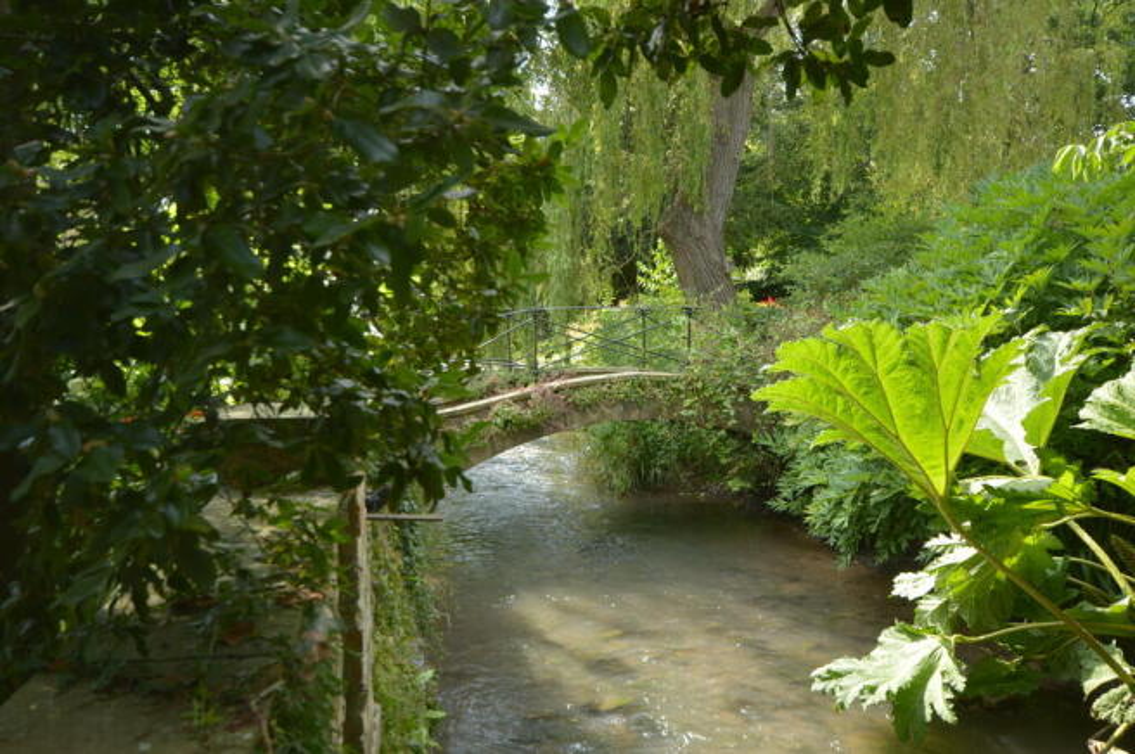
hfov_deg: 62.0
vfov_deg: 43.5
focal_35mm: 30
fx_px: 945
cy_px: 377
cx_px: 568
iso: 200
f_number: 5.6
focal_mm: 20
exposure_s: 1/60
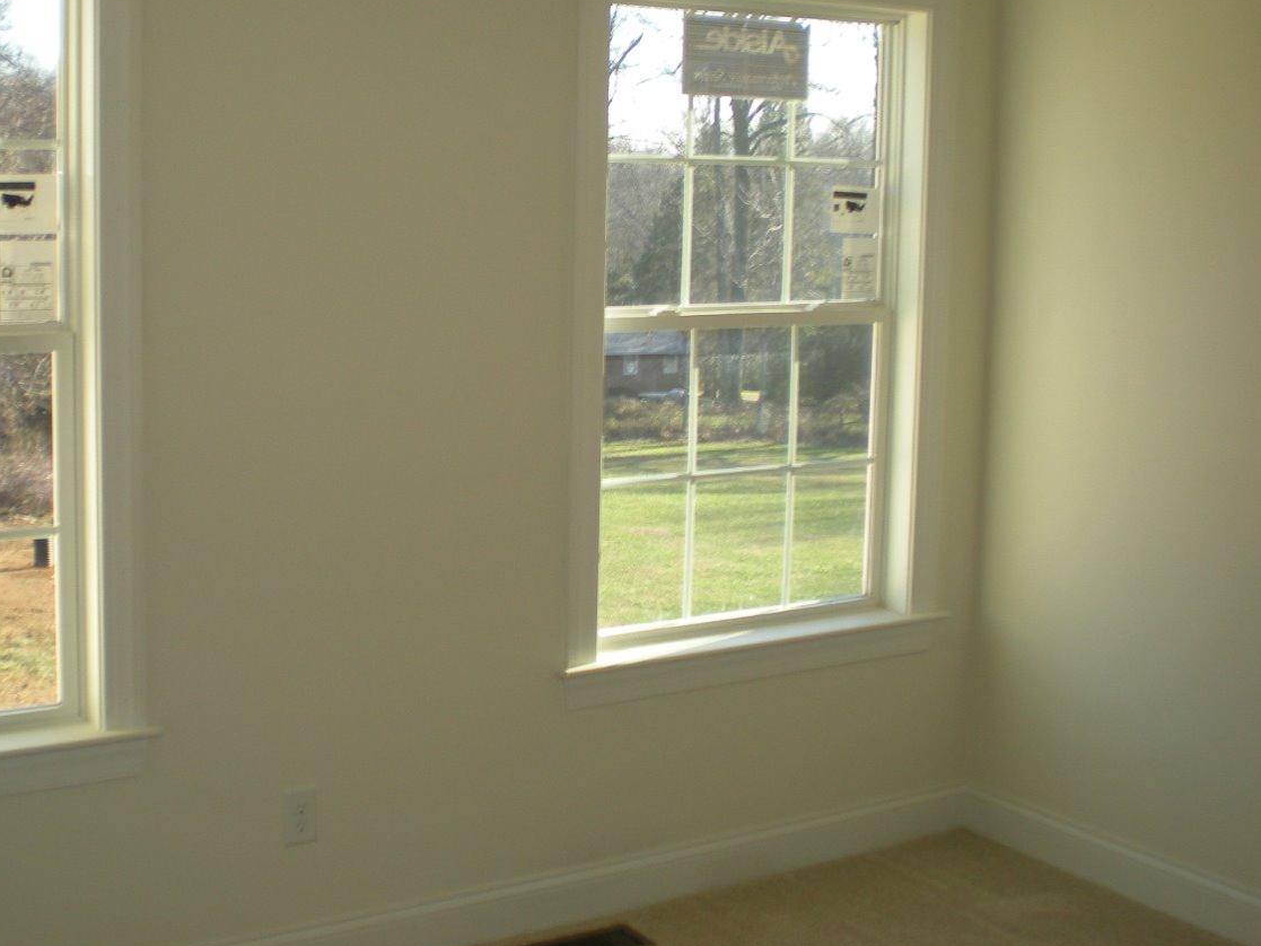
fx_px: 1785
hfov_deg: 38.7
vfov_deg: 29.6
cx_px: 496
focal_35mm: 49
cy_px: 358
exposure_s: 1/130
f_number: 3.1
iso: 64
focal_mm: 6.3
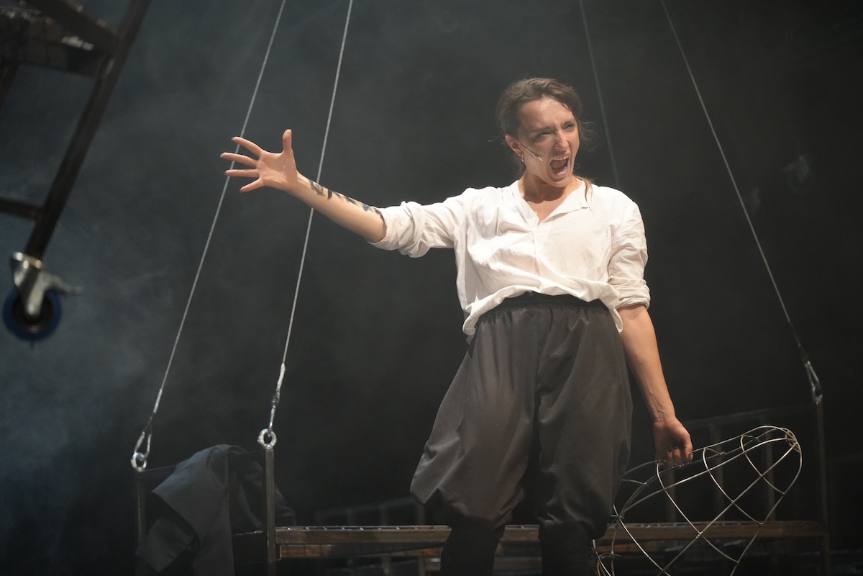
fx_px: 3140
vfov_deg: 10.5
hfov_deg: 15.6
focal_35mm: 131
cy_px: 288
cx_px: 432
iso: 3200
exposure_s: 1/125
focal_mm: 131
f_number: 2.8
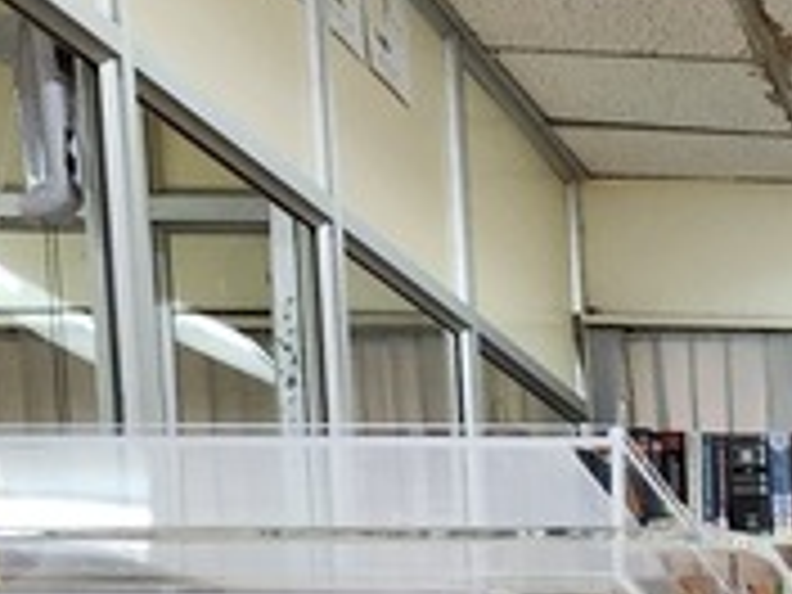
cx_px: 1298
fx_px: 2677
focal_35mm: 117
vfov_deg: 11.5
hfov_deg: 15.2
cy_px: 1156
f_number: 1.8
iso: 200
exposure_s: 1/100
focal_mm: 5.4
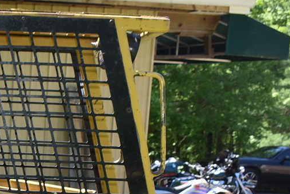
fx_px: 814
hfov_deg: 18.7
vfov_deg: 12.9
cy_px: 293
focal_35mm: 101
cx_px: -88
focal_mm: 20
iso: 100
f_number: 5
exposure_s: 1/200
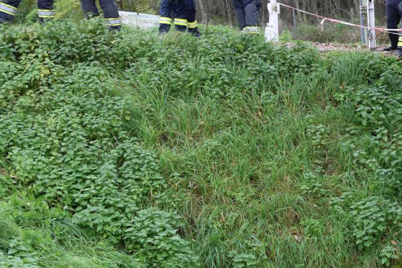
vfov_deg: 15.7
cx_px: 452
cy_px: 278
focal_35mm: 85
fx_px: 949
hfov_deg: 22.5
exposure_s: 1/200
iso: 400
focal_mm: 24
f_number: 7.1
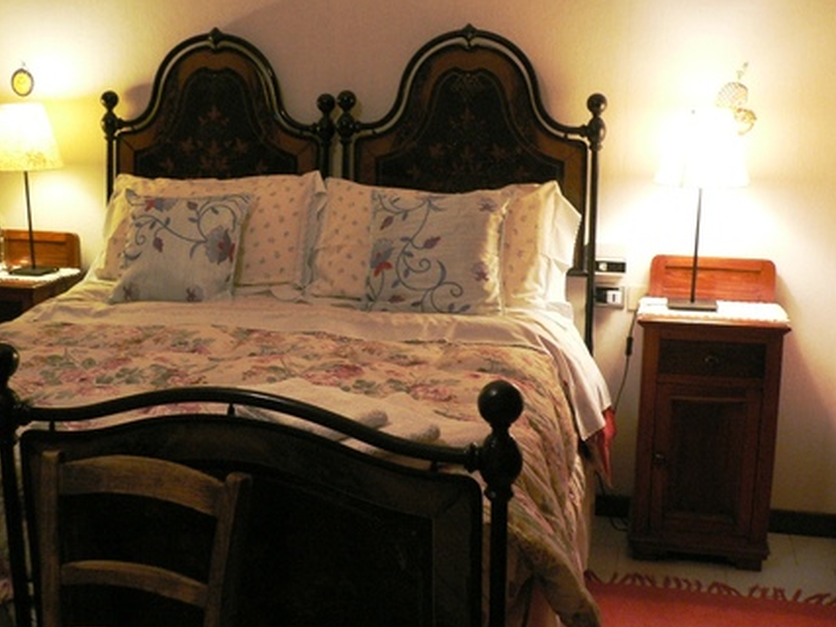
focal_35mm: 41
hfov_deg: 45.7
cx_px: 374
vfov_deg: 35.1
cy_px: 287
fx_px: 990
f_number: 2.8
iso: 200
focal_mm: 5.8
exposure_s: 1/13
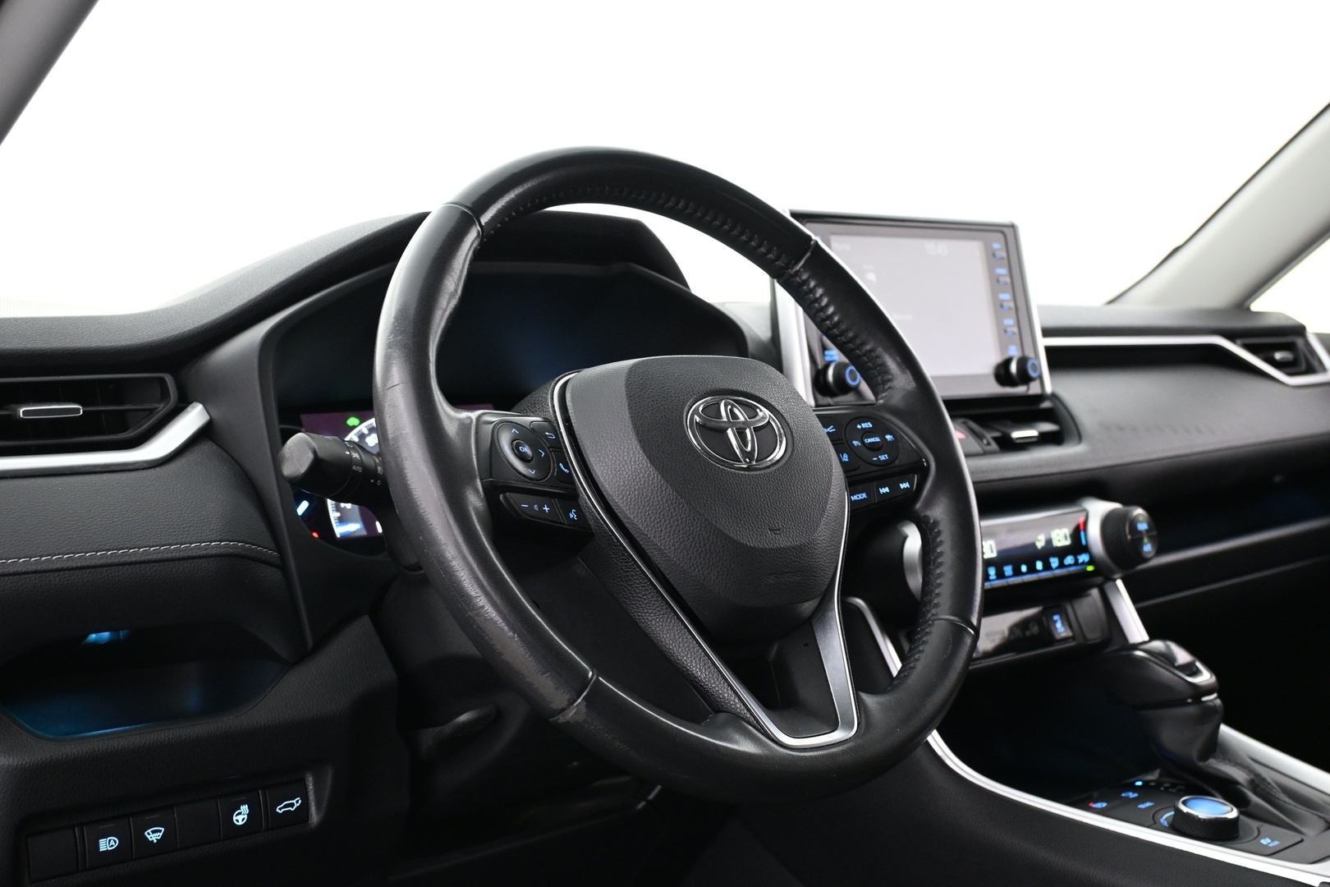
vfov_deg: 32.4
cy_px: 444
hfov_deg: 47.2
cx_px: 665
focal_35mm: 41
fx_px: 1524
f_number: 4.5
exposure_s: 1/13
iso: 1600
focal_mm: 27.5
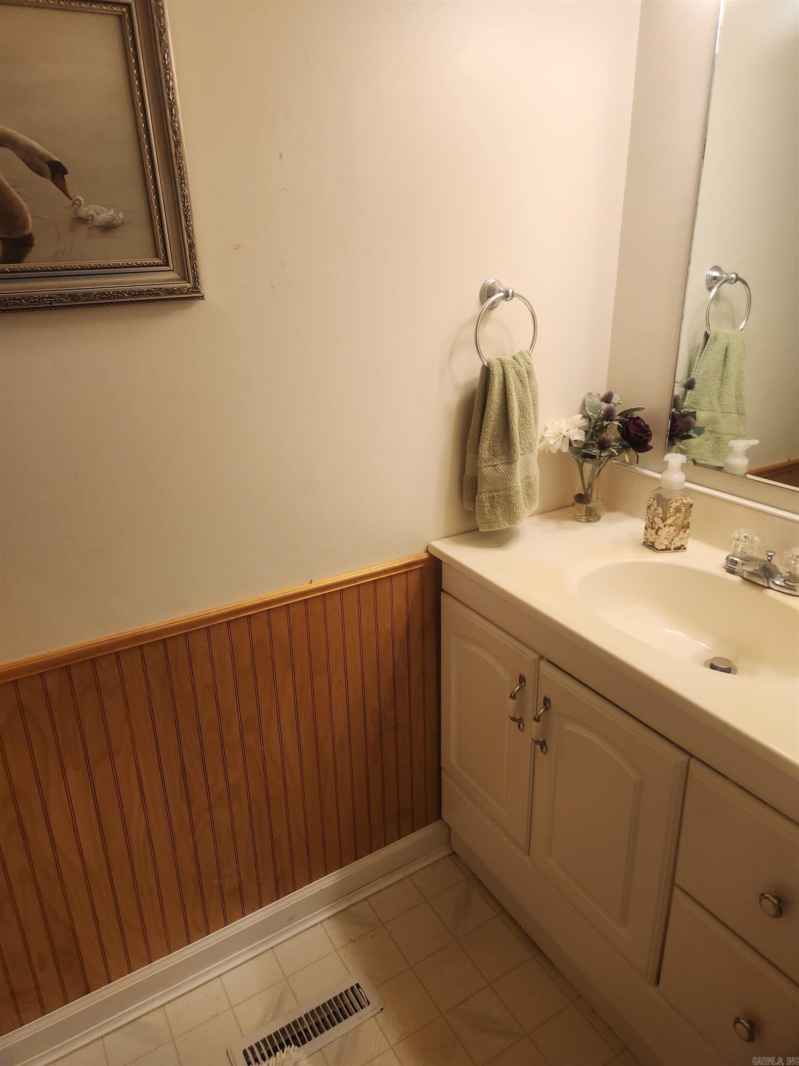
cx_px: 400
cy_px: 533
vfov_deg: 73.9
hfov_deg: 58.9
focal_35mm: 23
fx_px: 708
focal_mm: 5.4
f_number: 1.8
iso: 160
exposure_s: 1/120
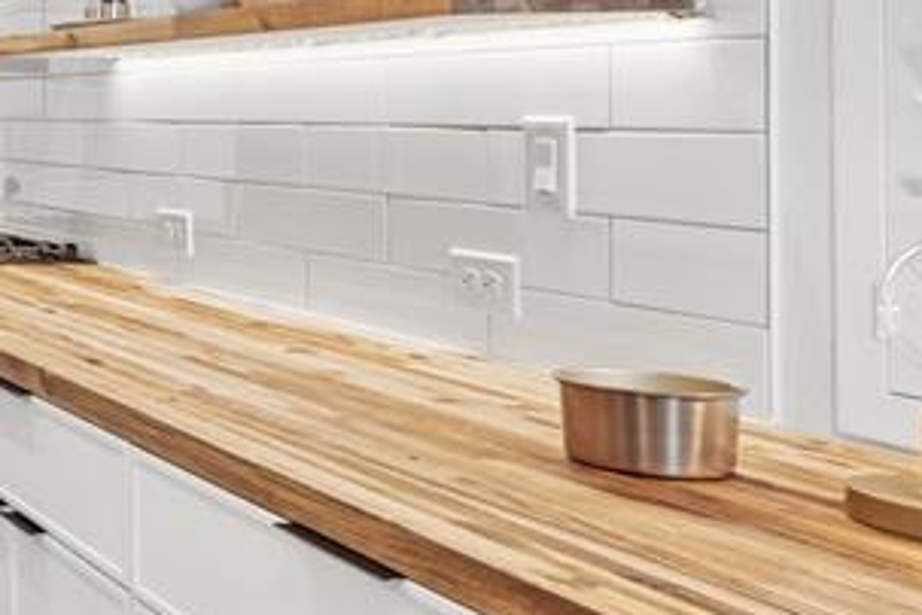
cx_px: -560
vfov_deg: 23.9
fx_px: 1426
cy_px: 107
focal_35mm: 56
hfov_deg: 24.7
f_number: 11
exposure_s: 1
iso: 100
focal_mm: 16.5
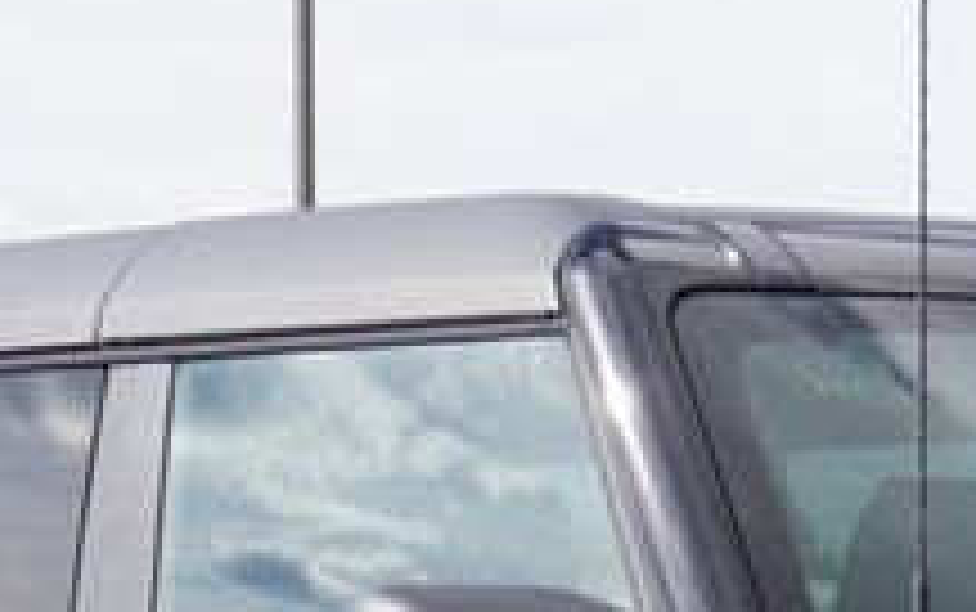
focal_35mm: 180
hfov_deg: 11.4
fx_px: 4802
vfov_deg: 6.9
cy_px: 1508
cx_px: 1111
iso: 100
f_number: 9
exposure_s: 1/125
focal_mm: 25
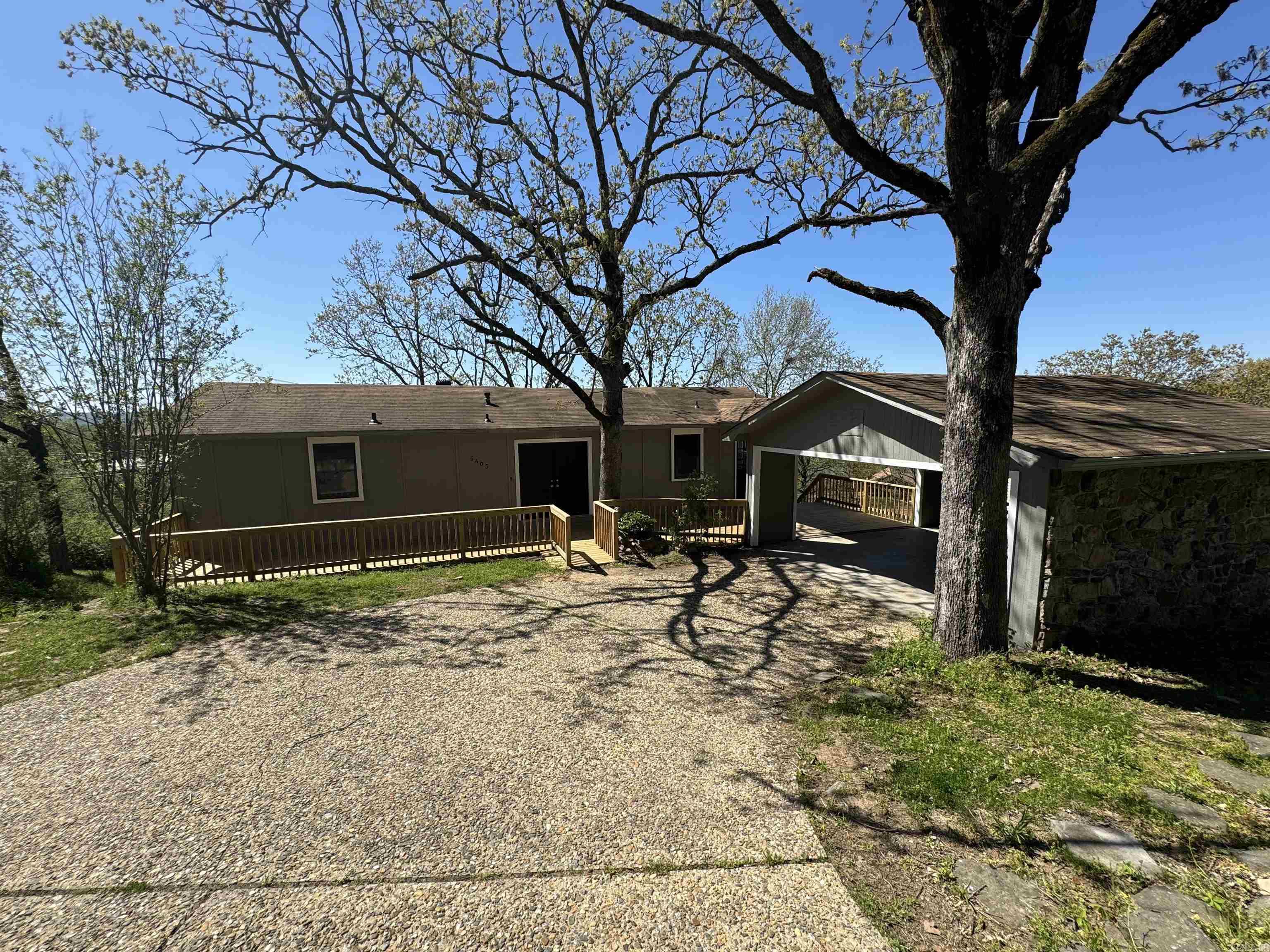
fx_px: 514
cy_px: 476
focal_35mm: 14
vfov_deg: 85.7
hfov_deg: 102.1
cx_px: 635
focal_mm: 2.22
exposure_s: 1/1370
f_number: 2.2
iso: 50
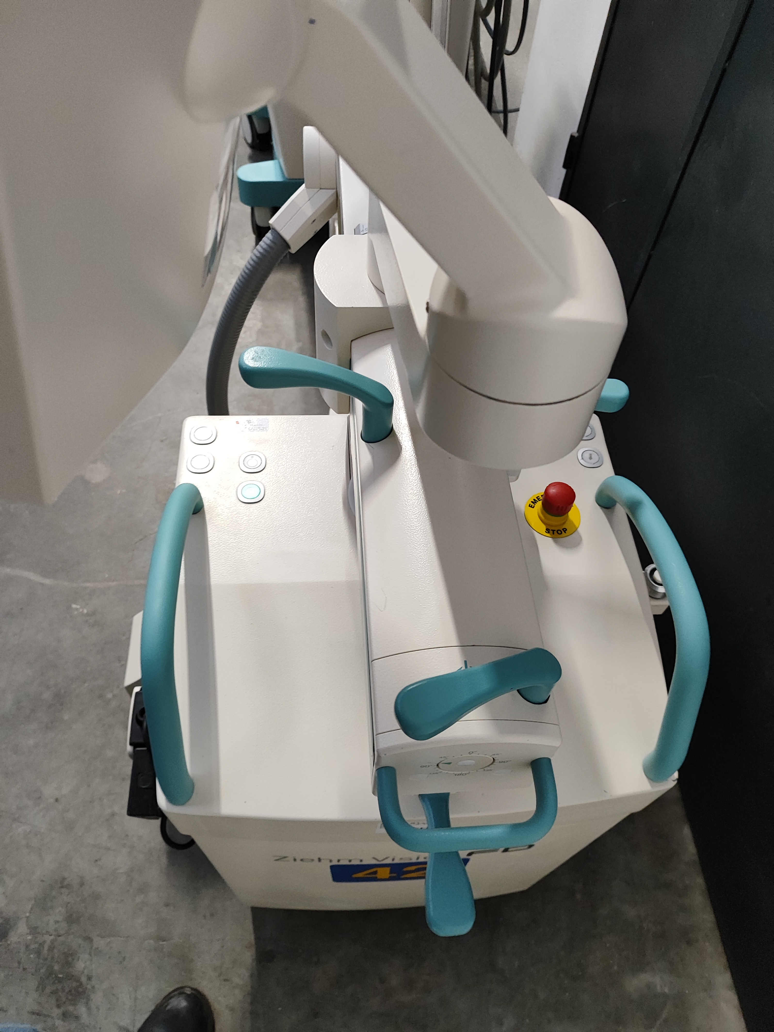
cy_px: 516
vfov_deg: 71.6
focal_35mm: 24
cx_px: 387
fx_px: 716
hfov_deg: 56.8
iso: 1245
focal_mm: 5.89
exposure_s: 1/50
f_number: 1.89
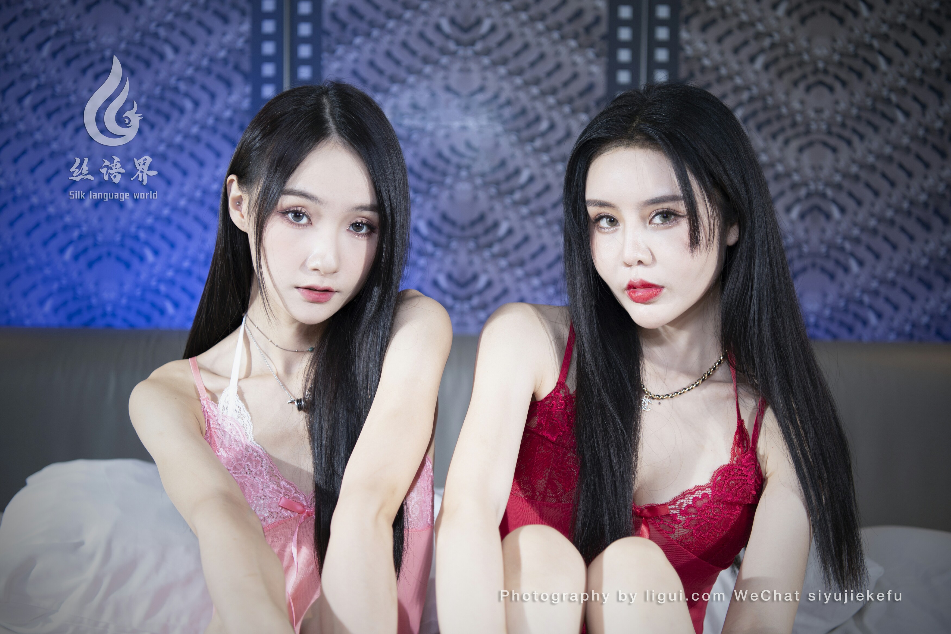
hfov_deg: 41.1
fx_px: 1268
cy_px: 317
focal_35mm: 48
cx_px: 476
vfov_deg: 28.1
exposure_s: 1/50
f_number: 2.8
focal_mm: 48
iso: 125
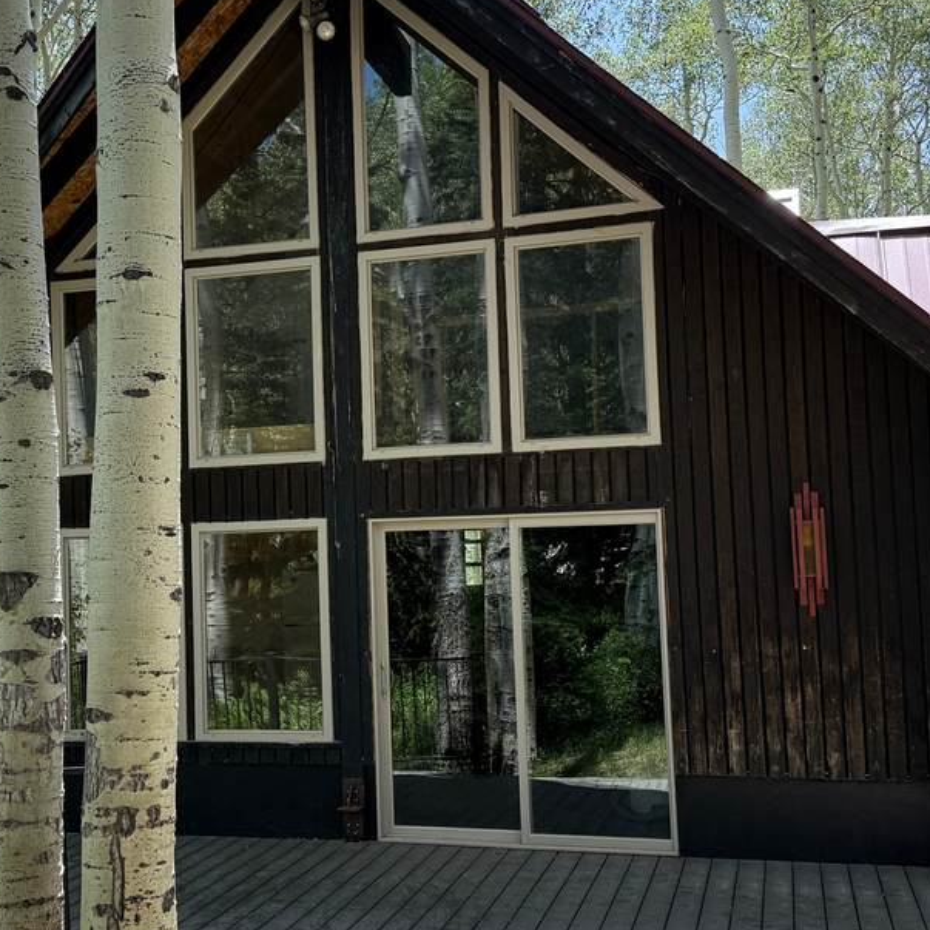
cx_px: 347
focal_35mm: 45
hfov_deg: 37.3
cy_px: 477
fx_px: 1368
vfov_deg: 37.5
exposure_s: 1/1091
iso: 100
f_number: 1.78
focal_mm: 6.76
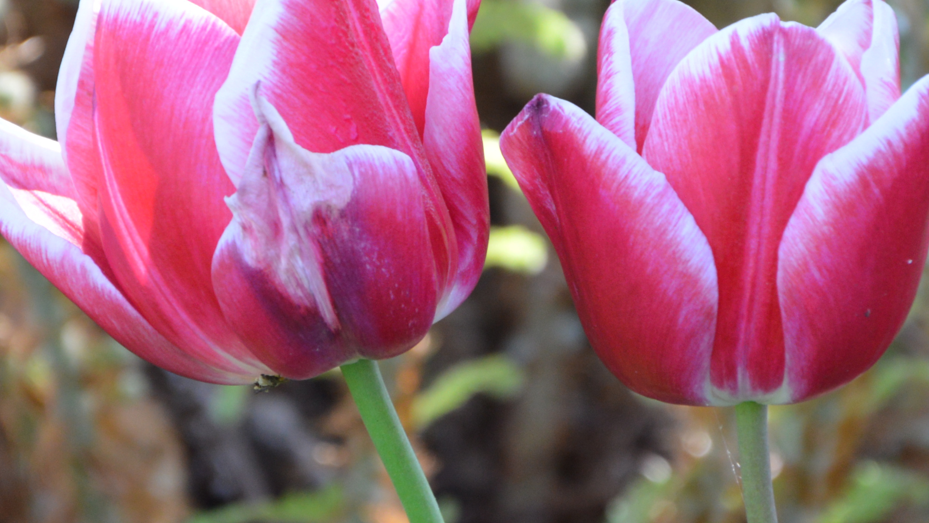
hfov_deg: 5.4
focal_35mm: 397
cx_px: 559
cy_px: 166
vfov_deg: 3.1
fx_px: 9786
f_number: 5.6
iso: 360
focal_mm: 105
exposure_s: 1/125
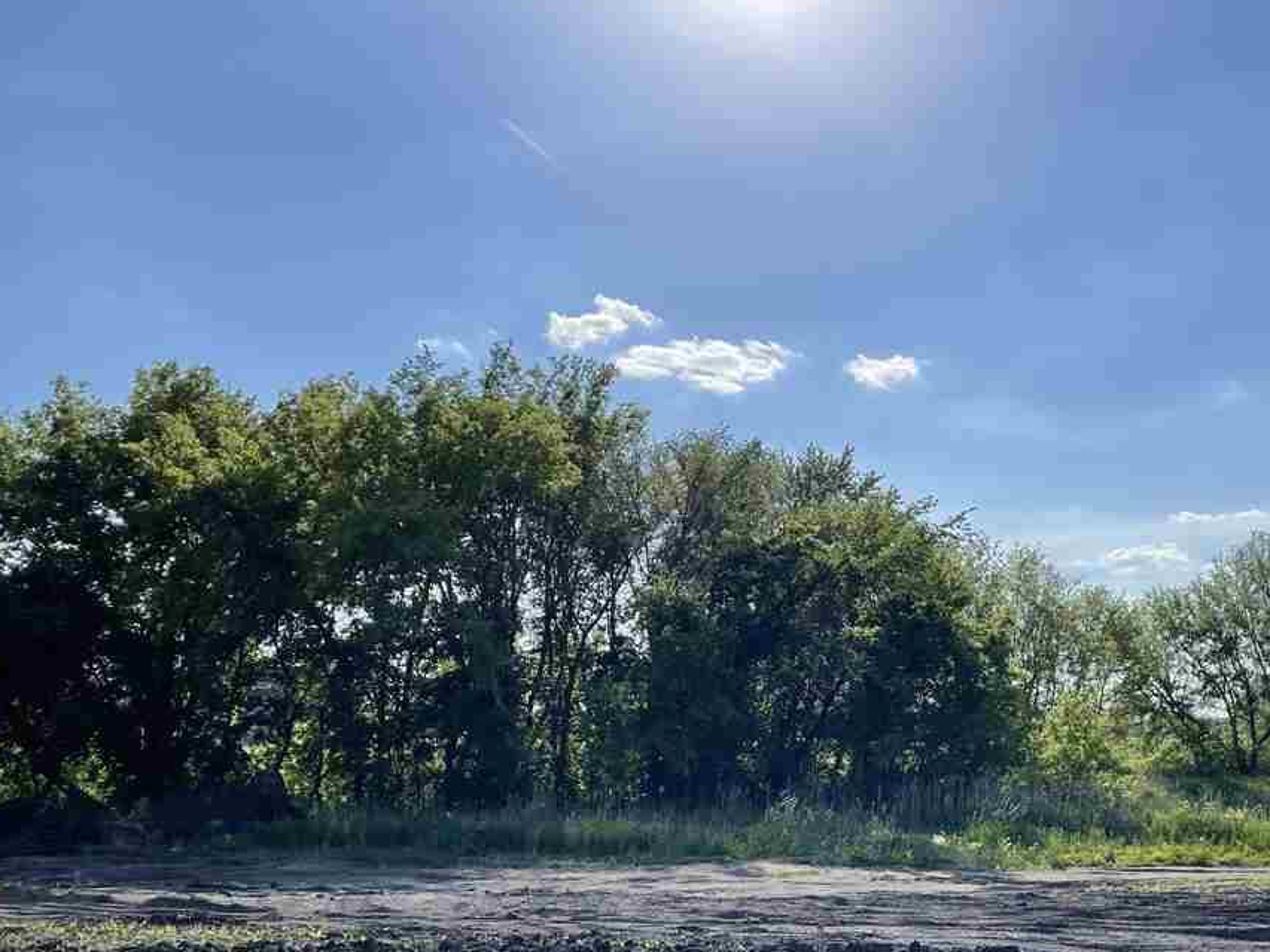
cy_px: 702
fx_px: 1431
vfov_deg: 36.1
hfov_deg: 46.9
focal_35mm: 39
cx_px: 867
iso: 32
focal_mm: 4.2
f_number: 1.6
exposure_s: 1/6494
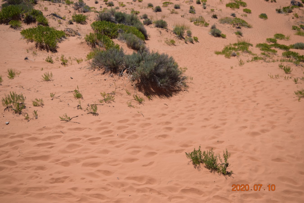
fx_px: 317
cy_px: 102
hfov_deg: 51.3
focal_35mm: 38
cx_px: 152
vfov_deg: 35.5
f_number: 4
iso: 200
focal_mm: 25
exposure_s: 1/4000
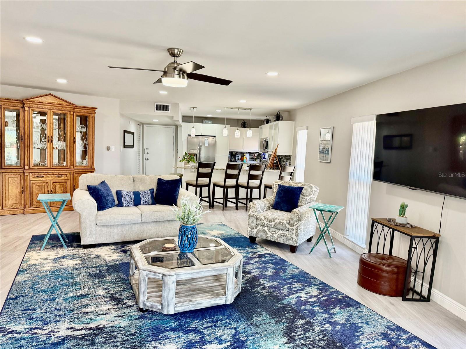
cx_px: 233
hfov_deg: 71.6
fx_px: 323
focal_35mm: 24
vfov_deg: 56.8
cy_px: 174
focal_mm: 6.76
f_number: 1.78
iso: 160
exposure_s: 1/120
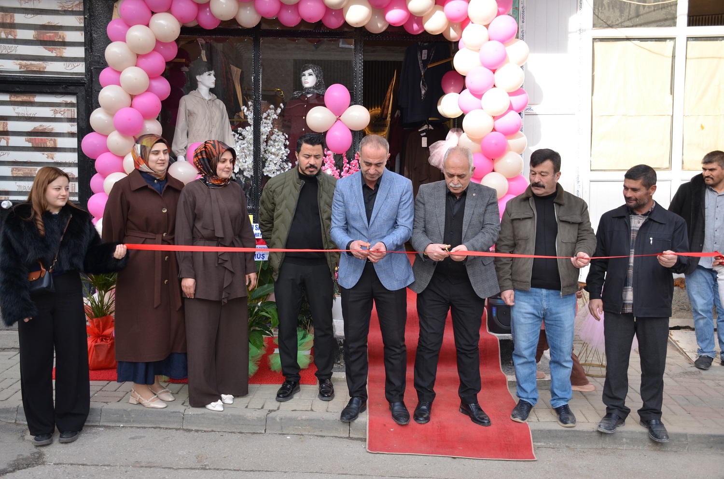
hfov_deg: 53.2
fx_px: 722
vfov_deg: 36.7
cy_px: 240
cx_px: 362
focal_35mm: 36
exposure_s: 1/250
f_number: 4
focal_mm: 24
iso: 180
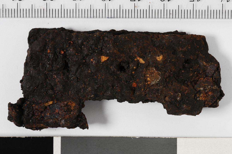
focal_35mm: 82
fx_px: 531
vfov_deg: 16.5
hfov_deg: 24.6
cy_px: 77
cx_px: 116
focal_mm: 55
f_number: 16
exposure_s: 1/125
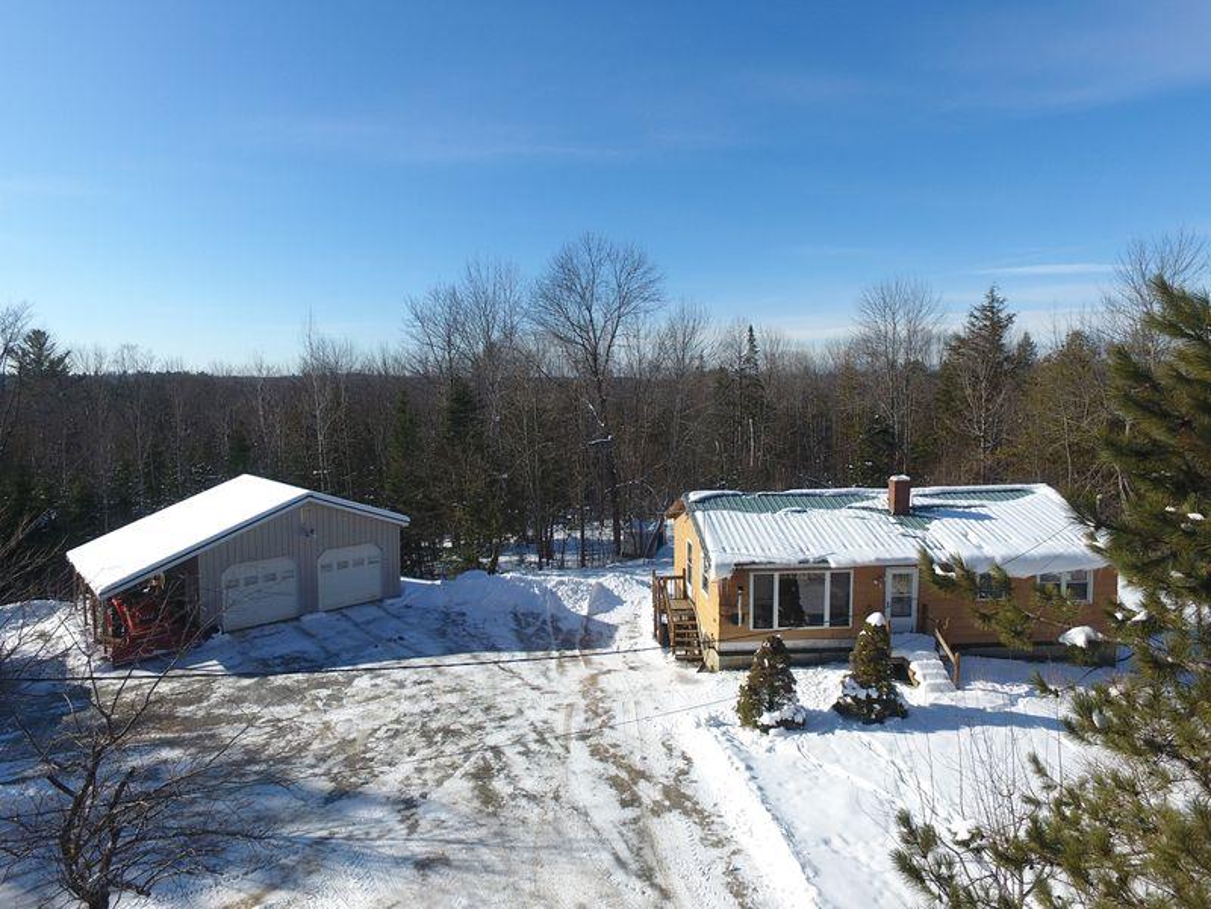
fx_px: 700
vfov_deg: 66.0
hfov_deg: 81.7
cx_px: 606
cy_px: 454
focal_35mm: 20
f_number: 2.8
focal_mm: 3.61
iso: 100
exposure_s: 1/986
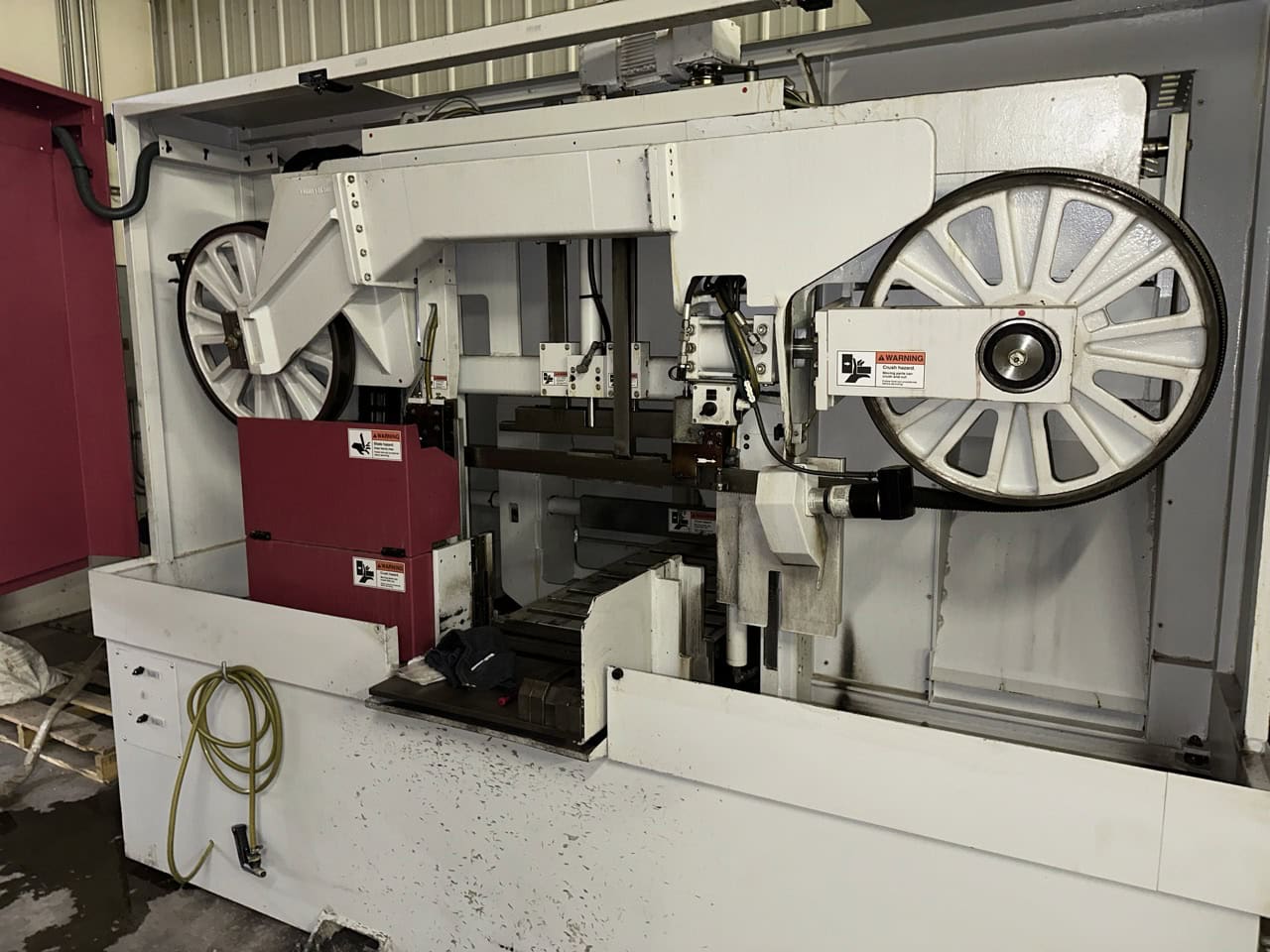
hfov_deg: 71.6
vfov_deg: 56.8
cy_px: 476
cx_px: 635
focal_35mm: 24
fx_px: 881
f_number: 1.8
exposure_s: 1/15
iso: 100
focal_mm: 6.9
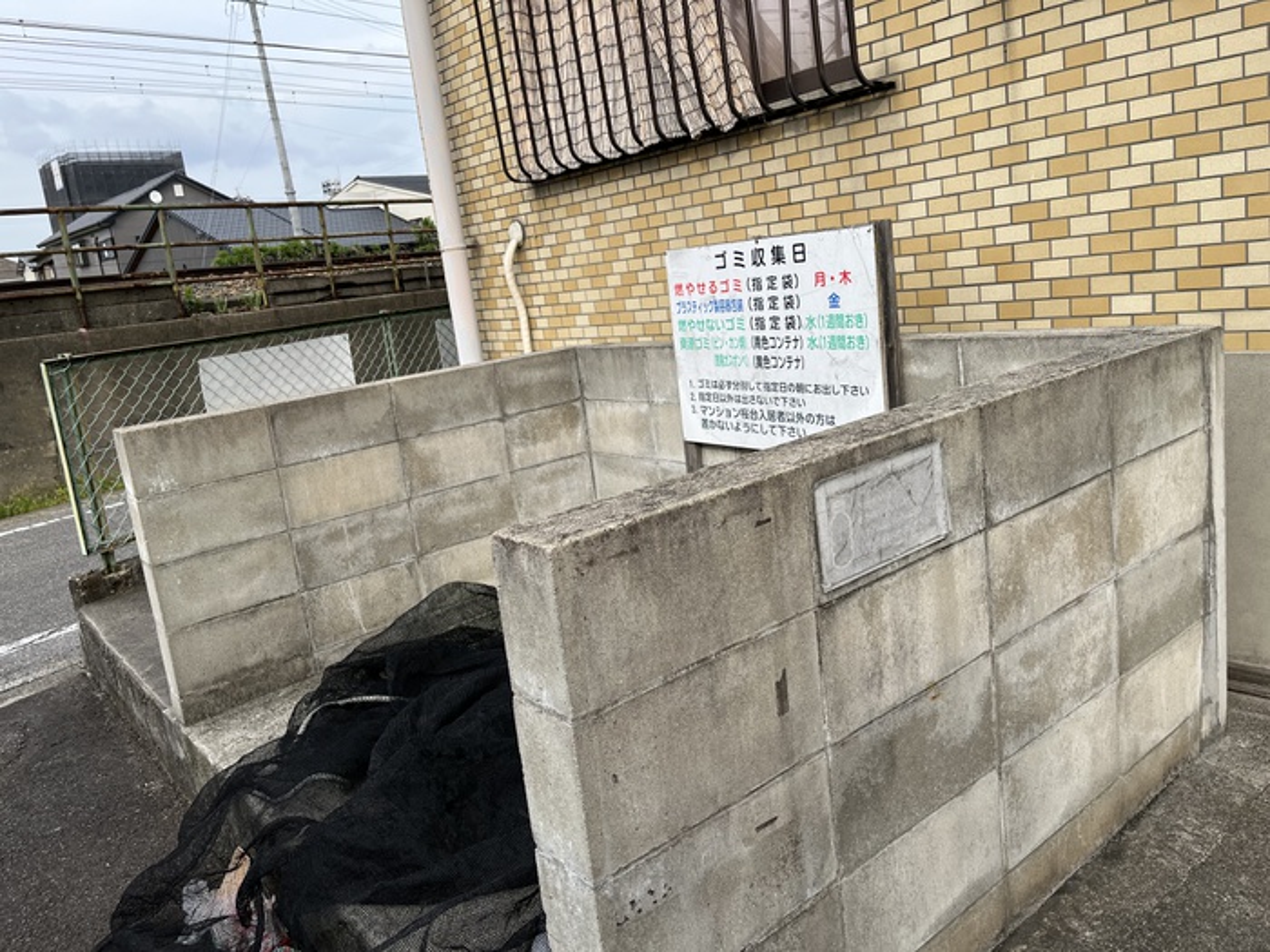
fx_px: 954
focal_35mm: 26
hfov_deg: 67.3
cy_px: 476
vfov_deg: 53.1
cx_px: 635
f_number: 1.6
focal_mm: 5.1
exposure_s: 1/1175
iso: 50
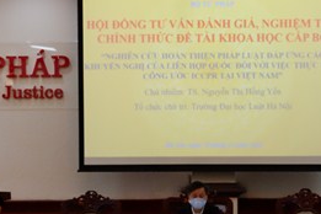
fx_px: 901
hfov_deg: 20.2
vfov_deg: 13.4
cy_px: 216
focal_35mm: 101
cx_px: 196
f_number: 4.7
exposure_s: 1/60
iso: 500
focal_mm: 29.5
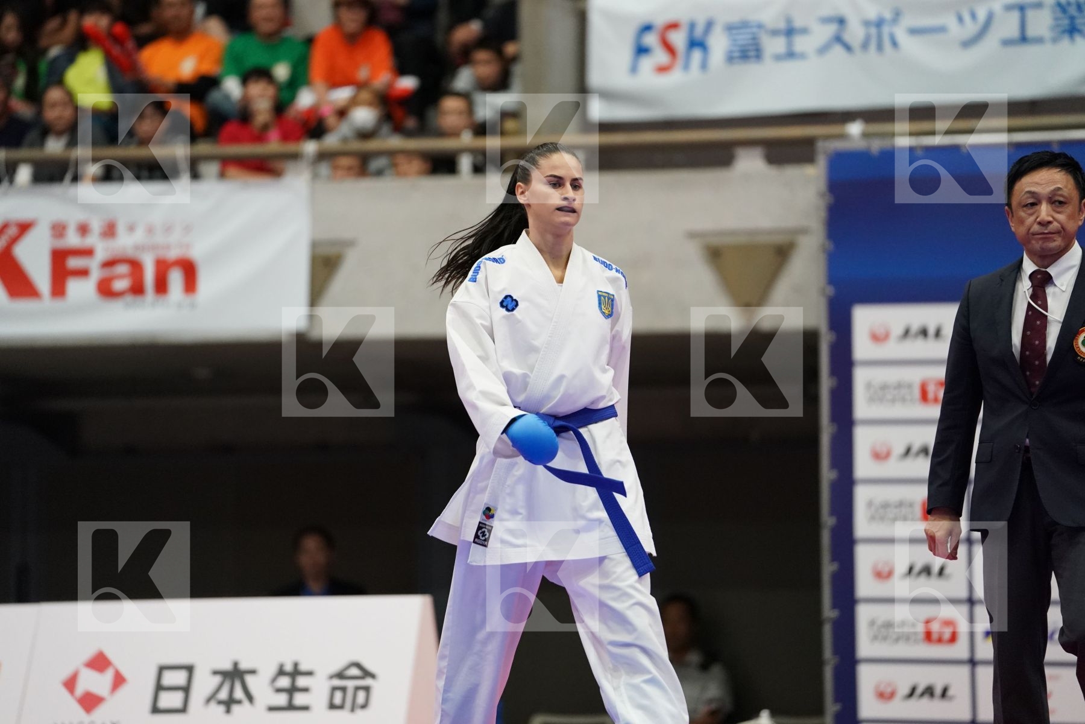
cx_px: 542
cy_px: 362
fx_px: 6027
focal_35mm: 200
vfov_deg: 6.9
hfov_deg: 10.3
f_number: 2.8
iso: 4000
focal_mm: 200
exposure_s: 1/1000
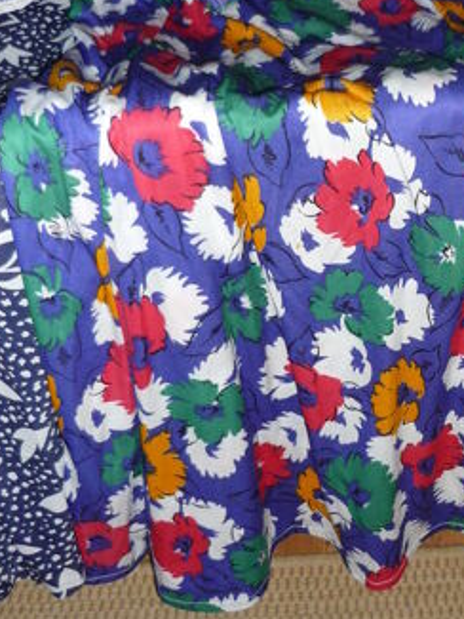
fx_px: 1161
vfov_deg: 29.8
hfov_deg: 22.1
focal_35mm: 65
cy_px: 276
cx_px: 416
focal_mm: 5.5
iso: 100
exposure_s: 1/30
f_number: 2.8
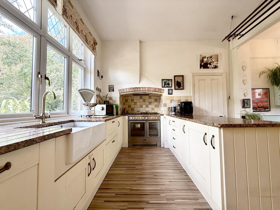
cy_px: 105
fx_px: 113
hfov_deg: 102.1
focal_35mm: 14
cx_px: 140
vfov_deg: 85.7
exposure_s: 1/99
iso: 100
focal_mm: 2.22
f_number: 2.2
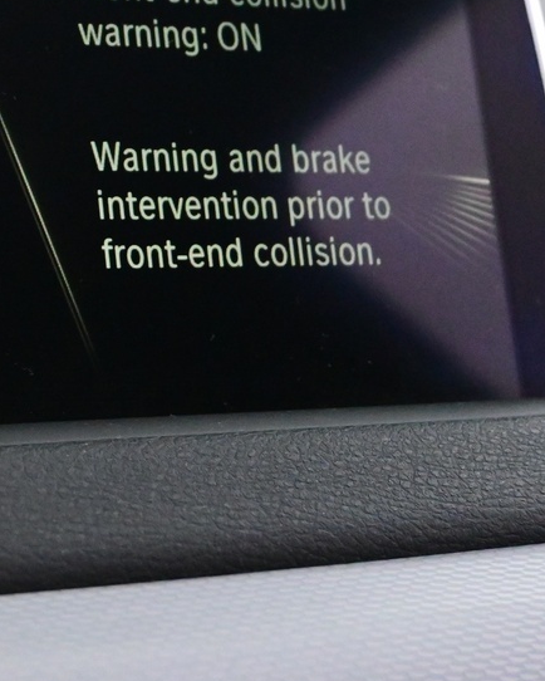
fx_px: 2078
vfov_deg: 18.3
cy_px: 87
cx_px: -236
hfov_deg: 14.1
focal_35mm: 103
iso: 4000
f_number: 4.2
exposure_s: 1/40
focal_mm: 24.5
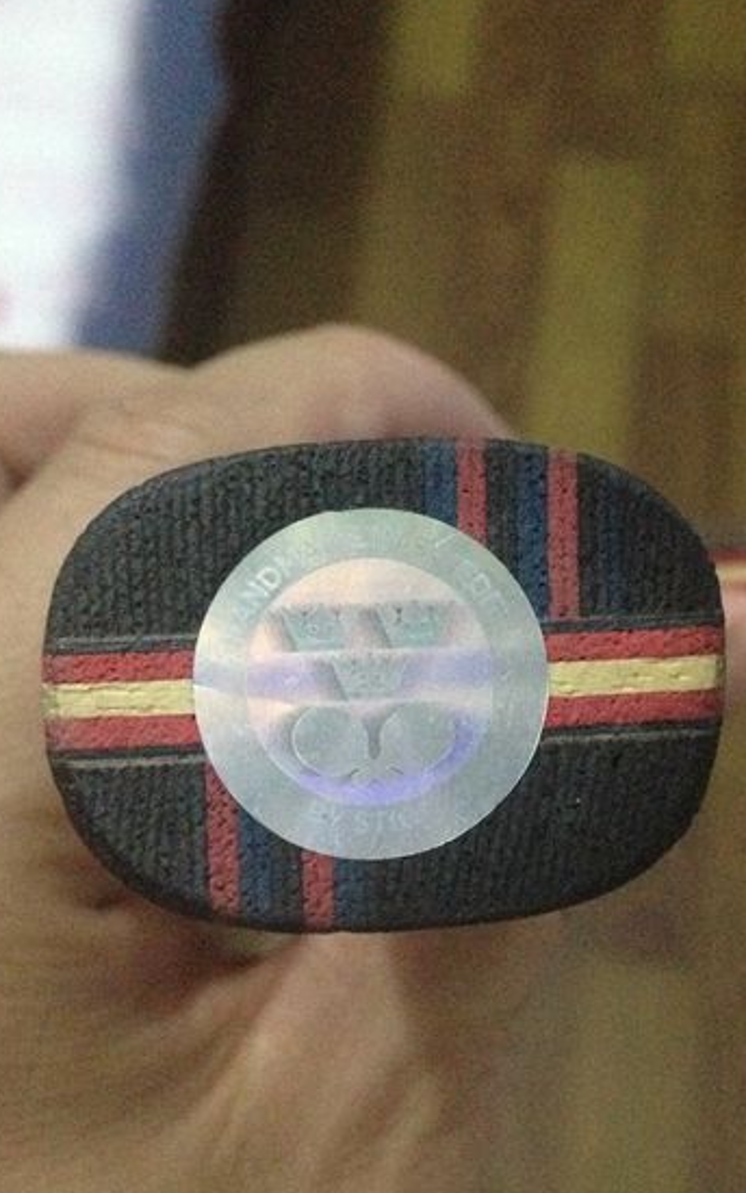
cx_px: 525
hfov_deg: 23.8
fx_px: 1756
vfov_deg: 37.5
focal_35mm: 54
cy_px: 629
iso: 800
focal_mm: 4.28
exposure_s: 1/15
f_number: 2.4
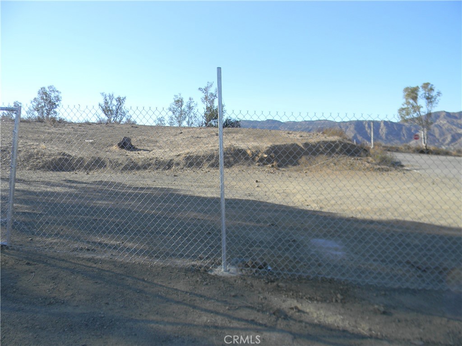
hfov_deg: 63.4
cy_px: 173
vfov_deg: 49.7
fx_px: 374
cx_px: 231
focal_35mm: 28
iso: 80
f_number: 3.5
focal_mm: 5
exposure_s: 1/473
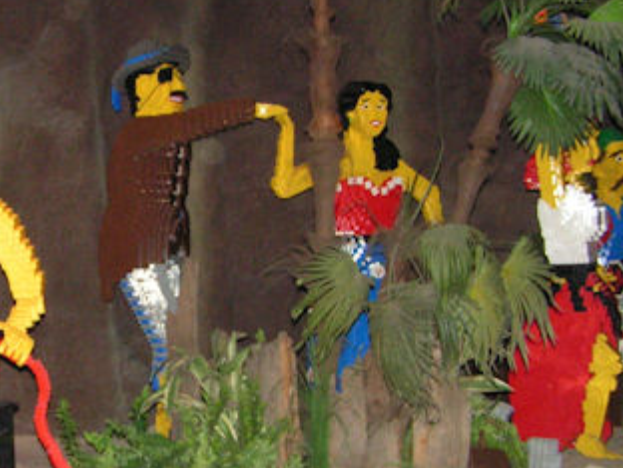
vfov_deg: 17.8
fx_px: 1494
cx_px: 122
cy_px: 229
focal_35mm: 83
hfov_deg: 23.2
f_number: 2.8
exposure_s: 1/40
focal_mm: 6.3
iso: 200
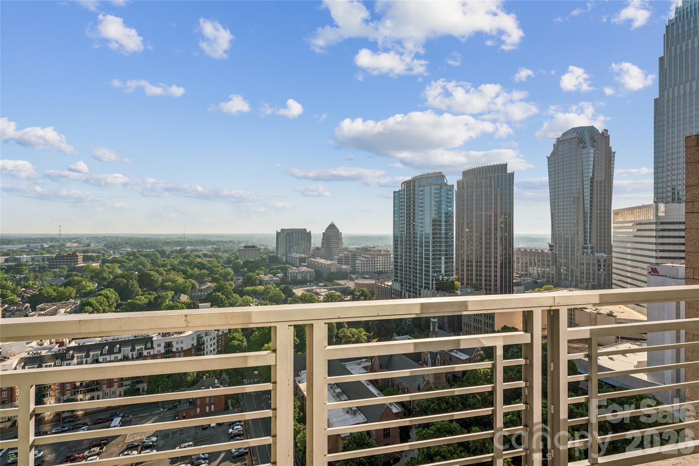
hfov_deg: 96.0
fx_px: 315
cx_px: 350
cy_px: 233
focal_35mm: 16
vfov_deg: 73.1
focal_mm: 16.2
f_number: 9
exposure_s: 1/320
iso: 100
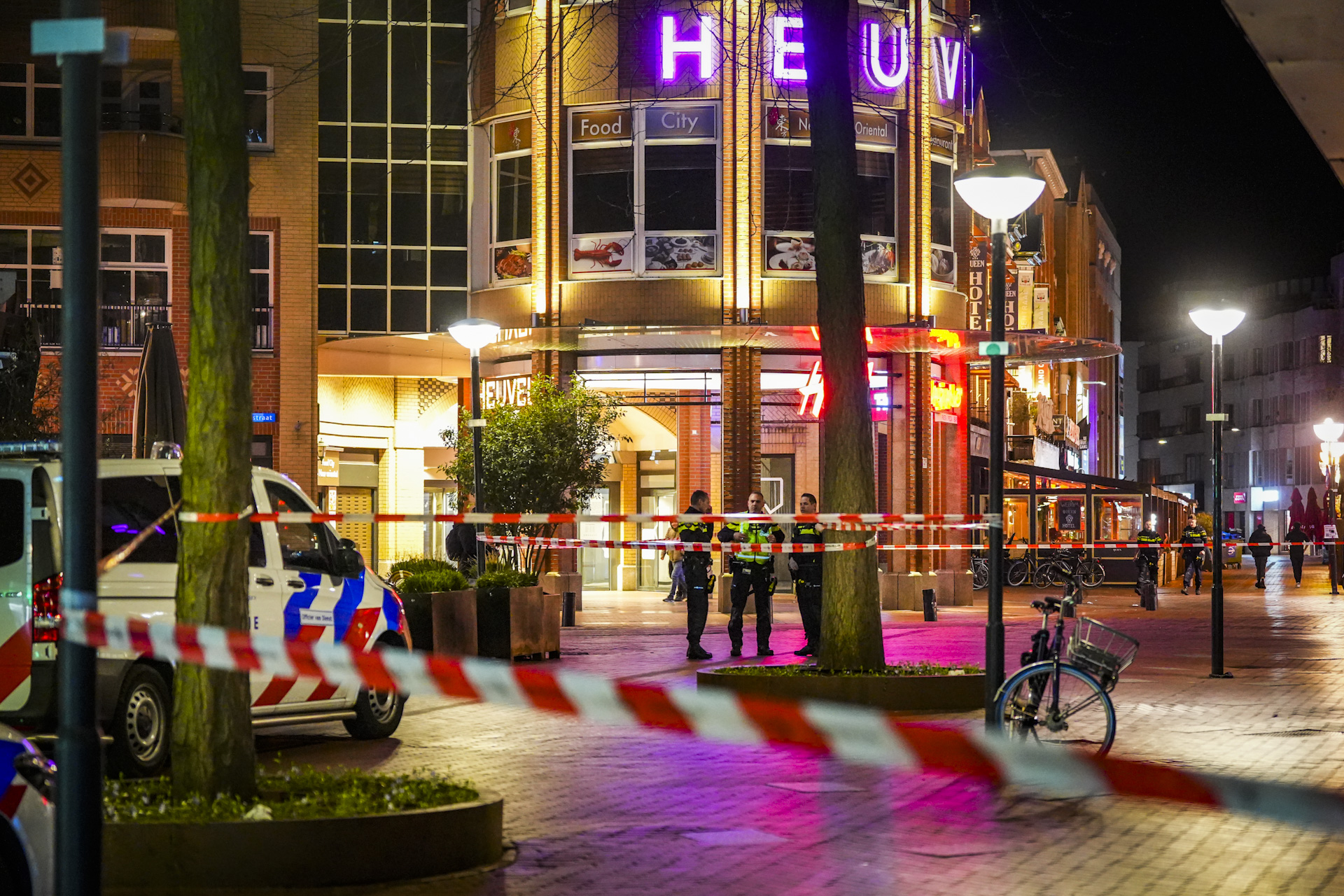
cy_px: 448
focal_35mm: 70
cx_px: 672
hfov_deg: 28.8
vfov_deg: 19.5
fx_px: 2613
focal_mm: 70
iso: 6400
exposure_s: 1/40
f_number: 2.8
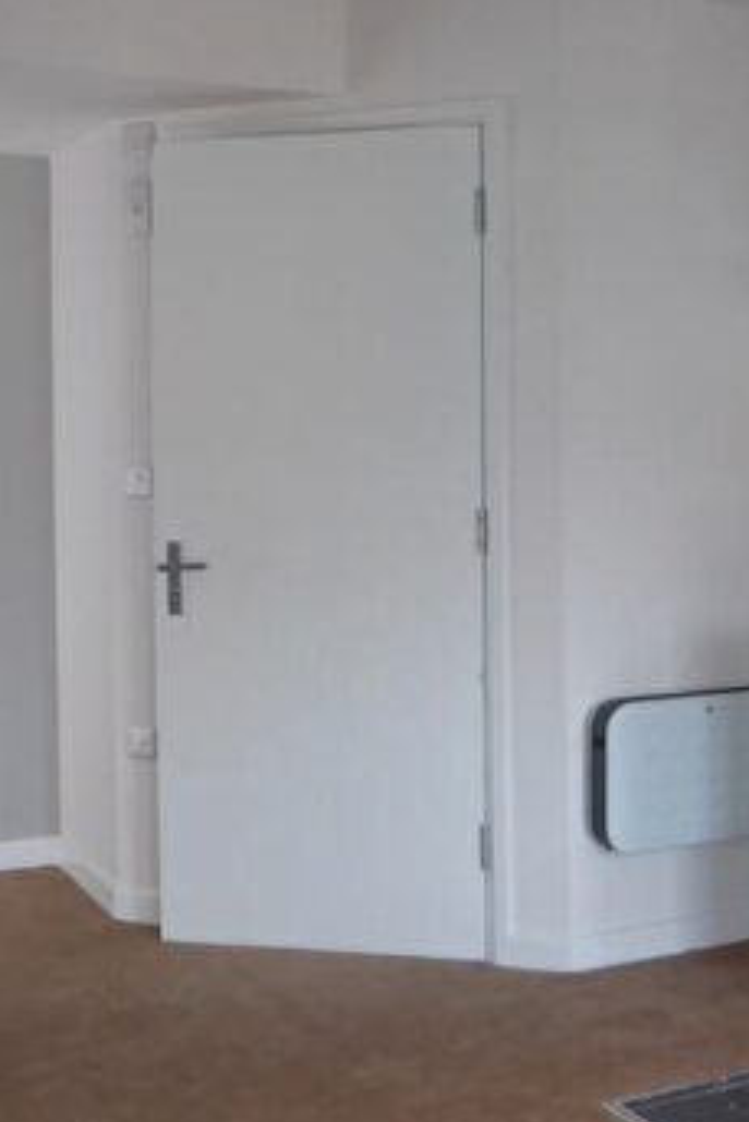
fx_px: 1652
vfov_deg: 37.4
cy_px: 486
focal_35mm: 53
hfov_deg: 25.2
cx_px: 566
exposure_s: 1/60
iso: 160
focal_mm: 4.3
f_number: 3.3
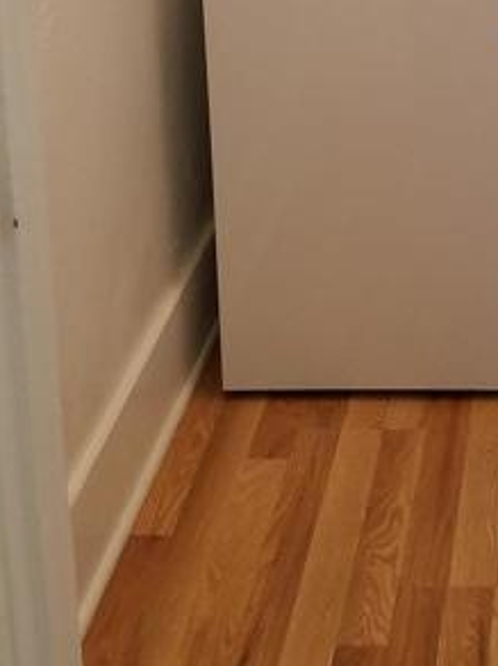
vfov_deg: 21.1
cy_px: 52
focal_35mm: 91
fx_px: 1749
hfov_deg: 15.5
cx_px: 632
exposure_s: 1/60
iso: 100
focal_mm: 4.2
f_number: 1.7
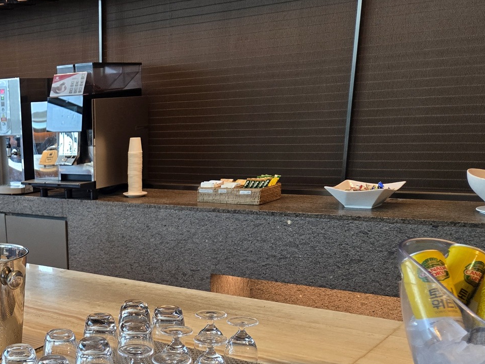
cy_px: 326
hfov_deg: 36.7
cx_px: 34
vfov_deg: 29.1
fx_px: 673
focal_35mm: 48
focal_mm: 5.4
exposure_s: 1/180
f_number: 1.8
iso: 200
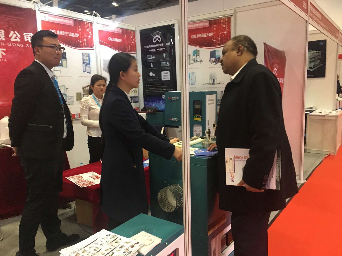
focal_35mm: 29
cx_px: 171
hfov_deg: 61.7
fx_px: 286
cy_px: 128
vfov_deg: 48.2
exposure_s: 1/25
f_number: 2.2
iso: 200
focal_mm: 4.15
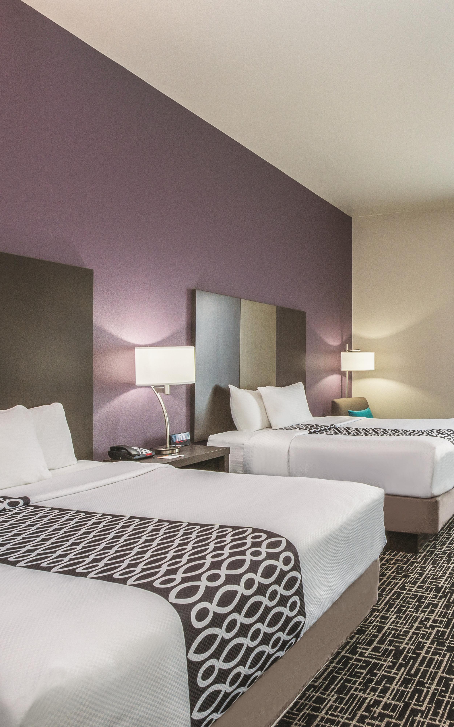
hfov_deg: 45.9
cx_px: 437
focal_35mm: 23
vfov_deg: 77.2
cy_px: 362
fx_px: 455
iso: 200
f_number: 16
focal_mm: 15
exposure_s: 1/5
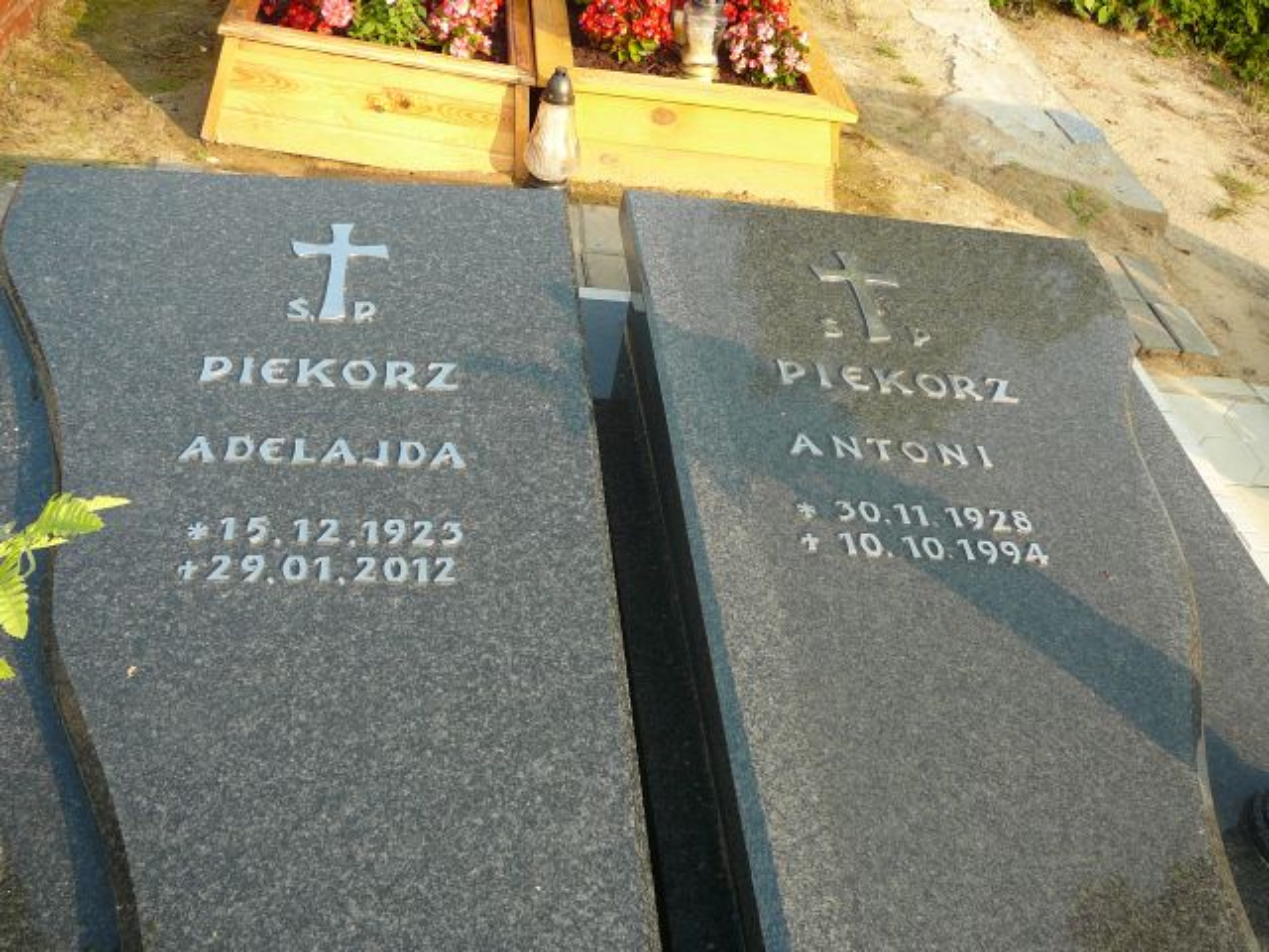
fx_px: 1283
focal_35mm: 35
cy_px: 476
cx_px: 634
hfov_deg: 52.6
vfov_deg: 40.7
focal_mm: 5.2
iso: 80
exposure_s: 1/250
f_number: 2.8
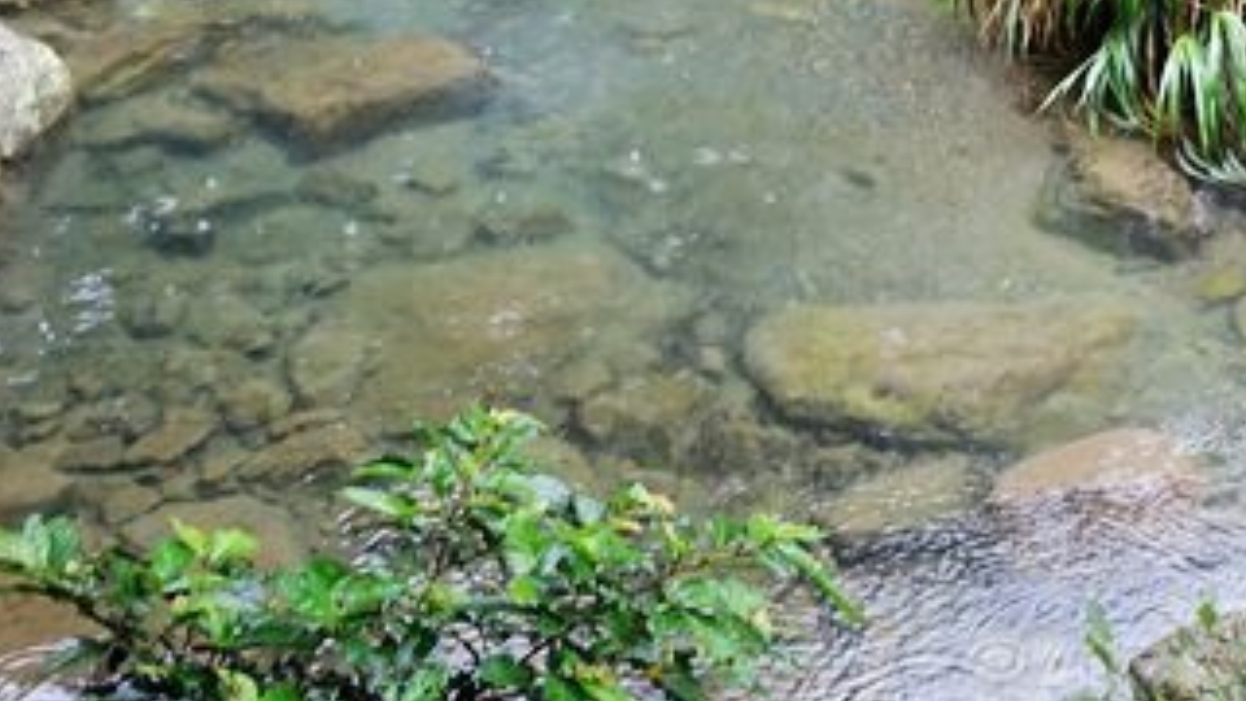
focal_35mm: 51
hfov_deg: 38.5
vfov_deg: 23.4
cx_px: 1055
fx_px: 1685
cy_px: 236
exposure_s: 1/30
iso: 125
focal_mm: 8.8
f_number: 2.2
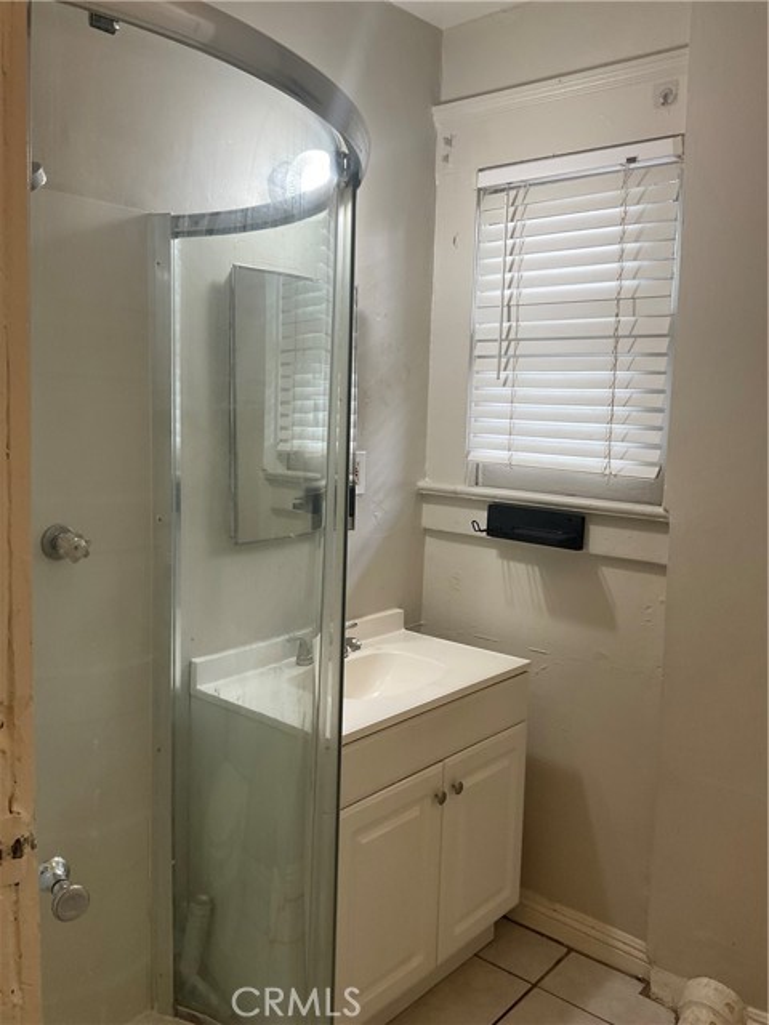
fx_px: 859
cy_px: 512
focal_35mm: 29
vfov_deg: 61.7
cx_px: 384
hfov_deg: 48.2
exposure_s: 1/60
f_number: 1.8
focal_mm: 3
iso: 50
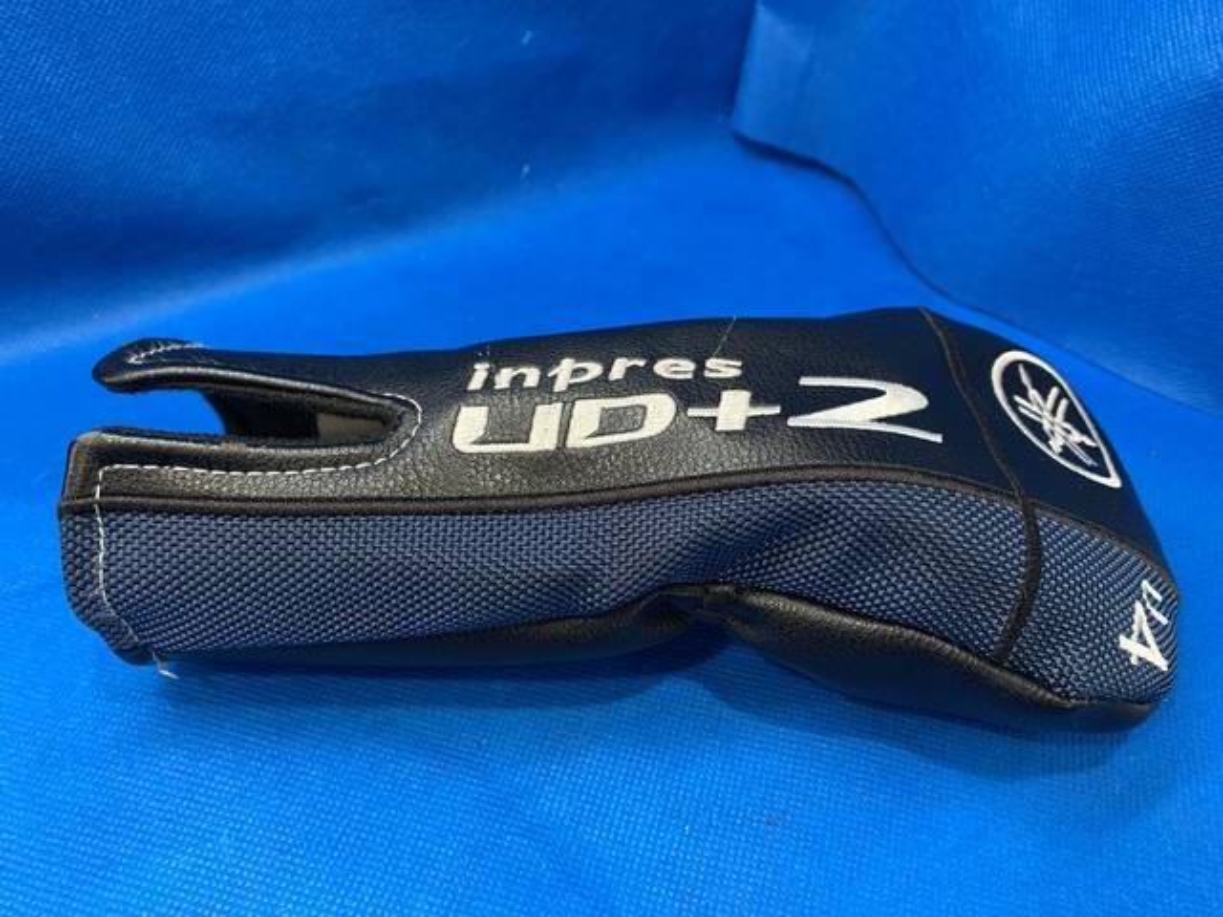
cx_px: 612
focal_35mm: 26
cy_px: 458
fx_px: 919
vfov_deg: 53.1
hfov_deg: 67.3
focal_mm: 4.25
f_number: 1.8
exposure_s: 1/60
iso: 160
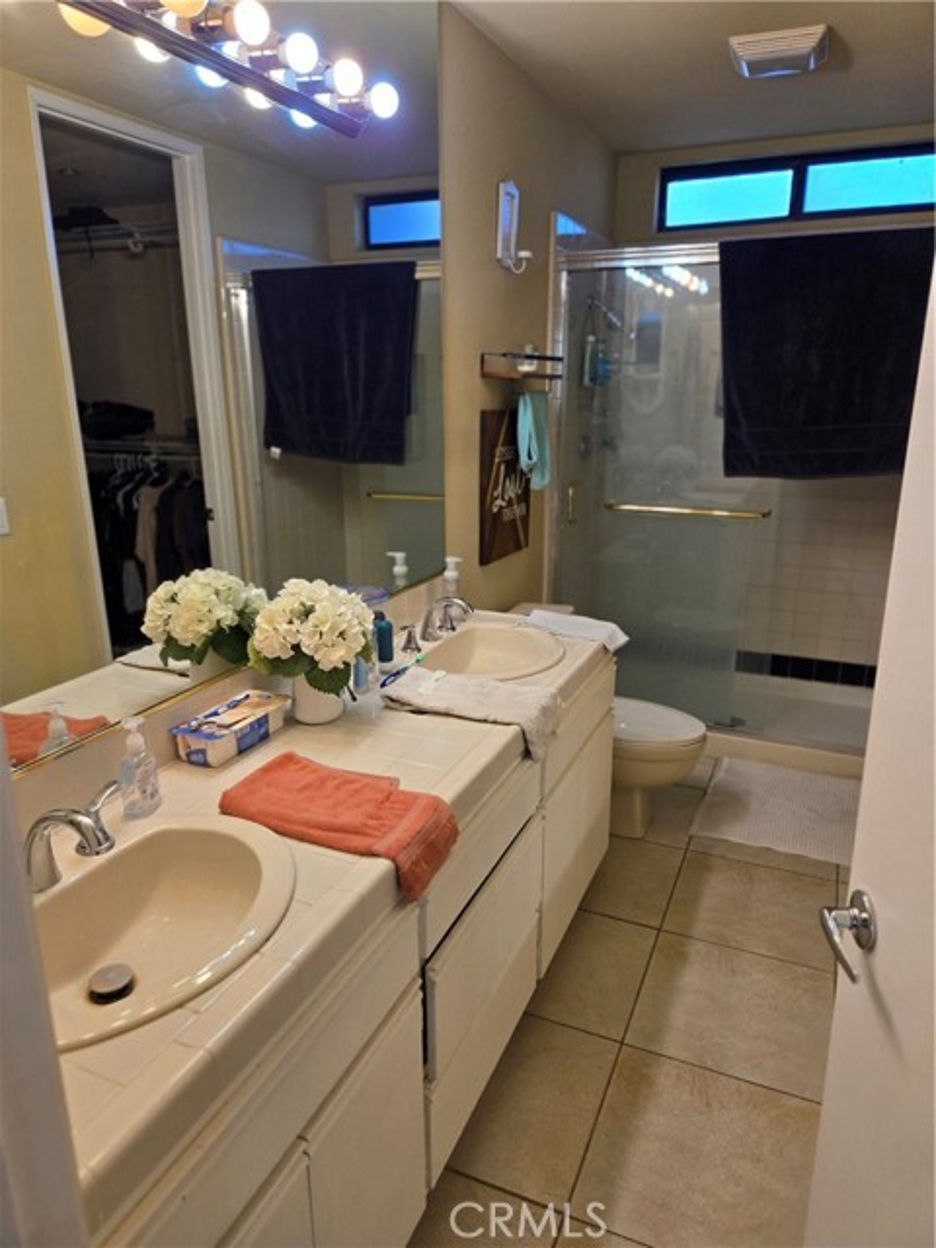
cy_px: 624
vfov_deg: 73.9
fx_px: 829
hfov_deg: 58.9
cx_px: 468
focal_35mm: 23
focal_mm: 5.4
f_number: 1.8
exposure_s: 1/120
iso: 80
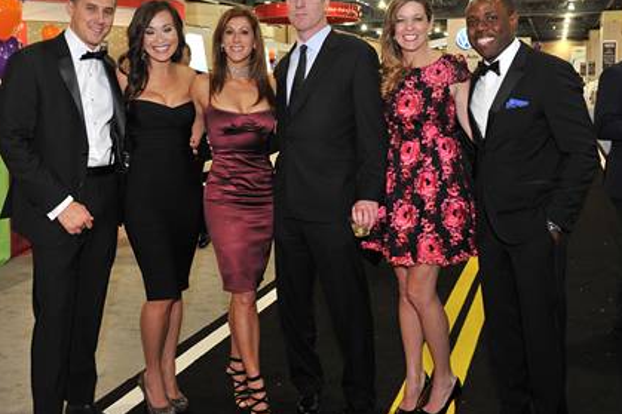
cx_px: 288
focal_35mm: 42
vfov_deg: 31.7
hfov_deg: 46.4
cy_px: 148
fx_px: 725
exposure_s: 1/80
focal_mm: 32
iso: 1250
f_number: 7.1
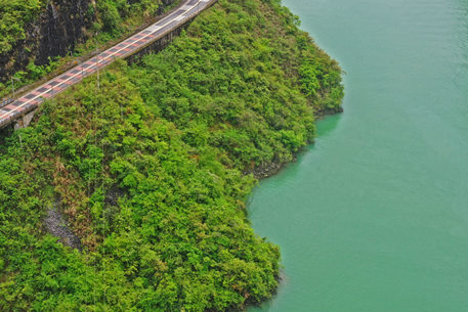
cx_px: 188
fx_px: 637
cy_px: 83
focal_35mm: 49
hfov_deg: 40.2
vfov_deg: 27.2
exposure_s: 1/40
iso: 100
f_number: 10
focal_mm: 10.26
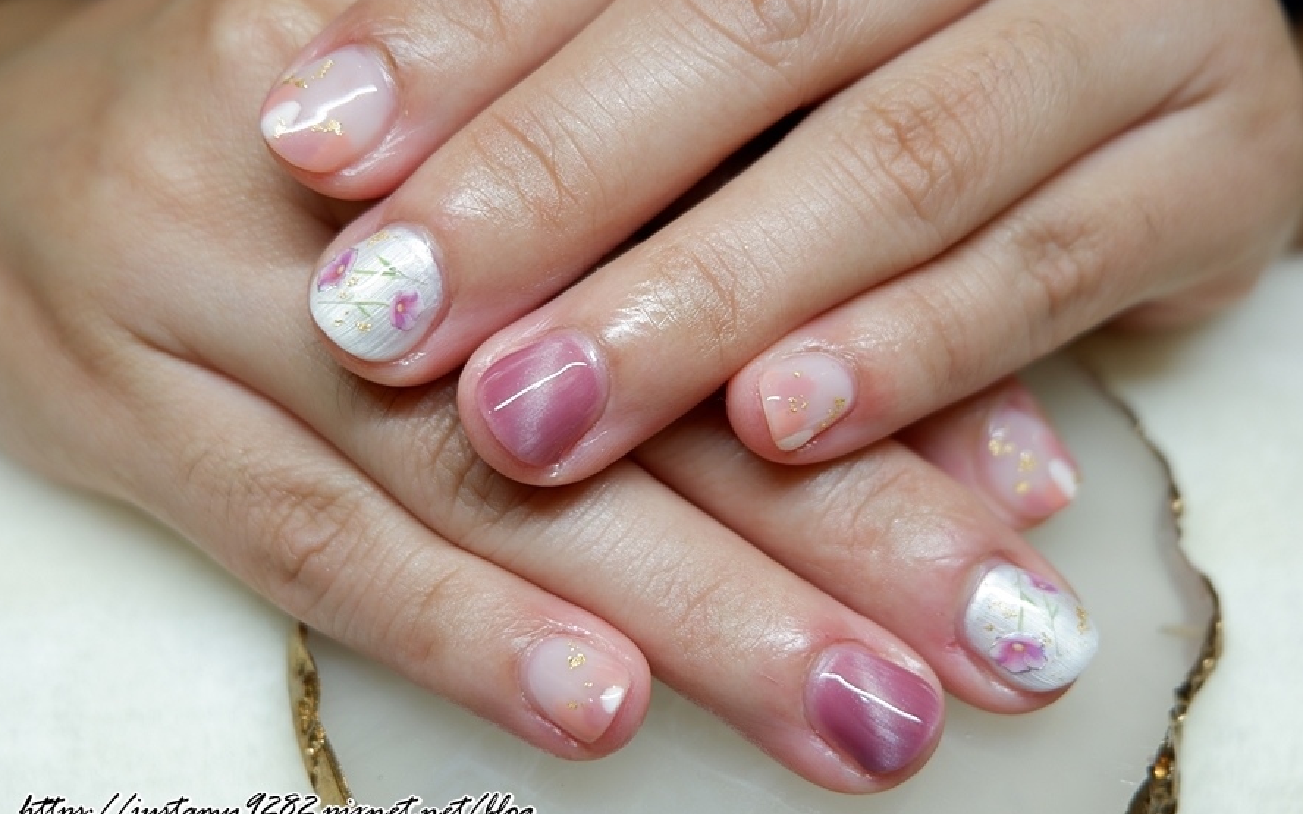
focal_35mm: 31
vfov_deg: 40.6
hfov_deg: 61.2
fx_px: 1101
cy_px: 412
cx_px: 650
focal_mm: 20.1
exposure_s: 1/100
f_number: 3.8
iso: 200
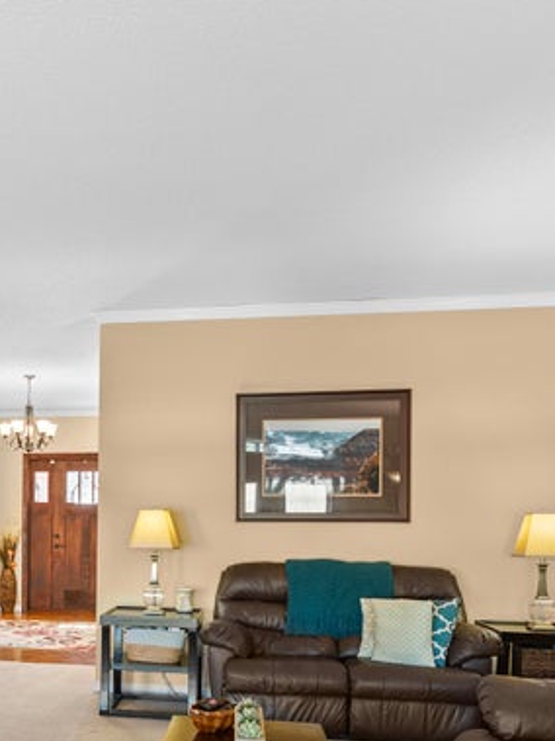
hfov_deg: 35.0
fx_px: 834
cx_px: 74
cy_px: 534
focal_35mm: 39
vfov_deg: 46.5
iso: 250
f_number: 2.8
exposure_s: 1/15
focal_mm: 16
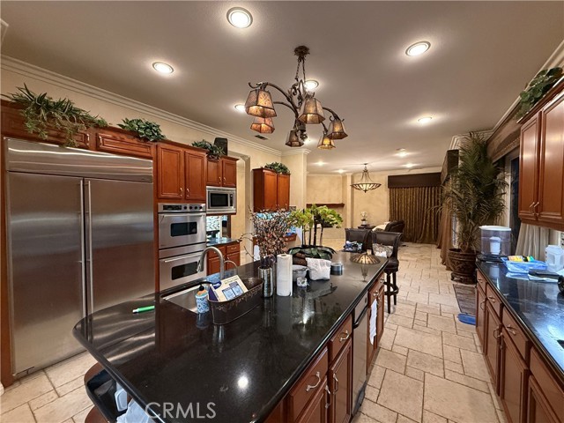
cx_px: 282
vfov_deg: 85.7
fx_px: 228
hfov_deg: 102.1
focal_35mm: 14
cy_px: 212
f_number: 2.2
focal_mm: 2.22
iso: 500
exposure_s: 1/60
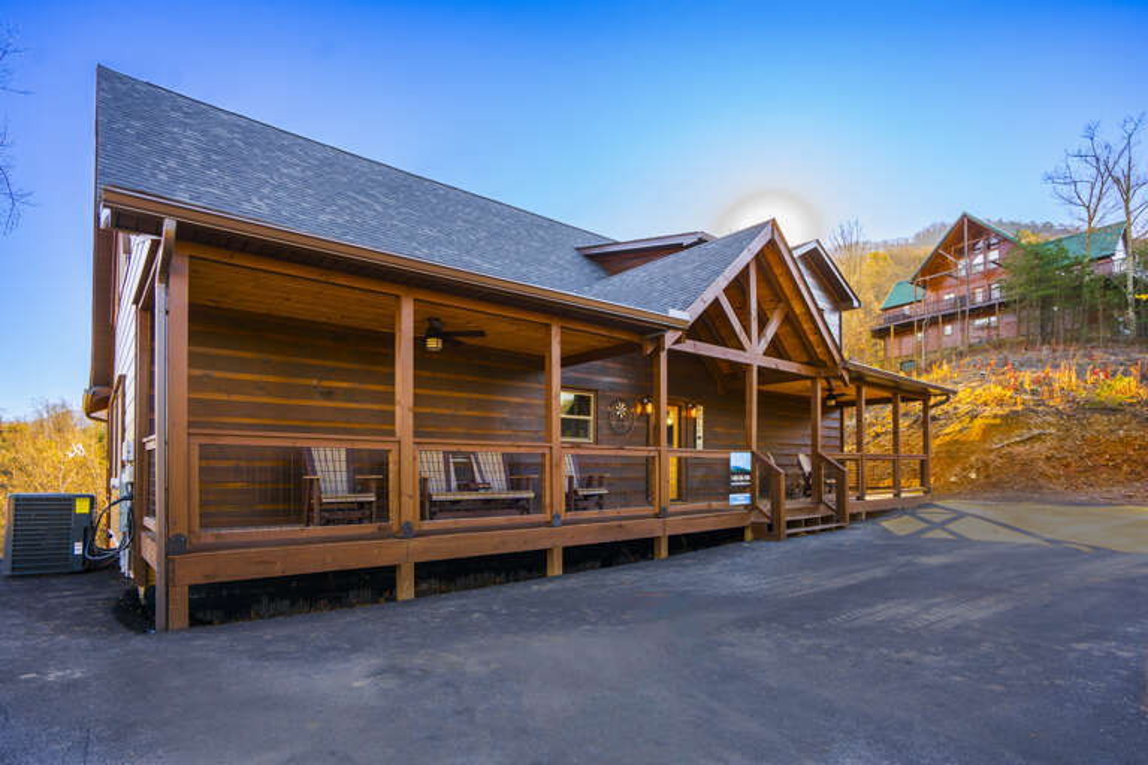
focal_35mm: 17
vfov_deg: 70.4
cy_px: 382
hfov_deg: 93.3
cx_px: 574
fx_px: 542
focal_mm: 17
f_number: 5.6
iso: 100
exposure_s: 1/100
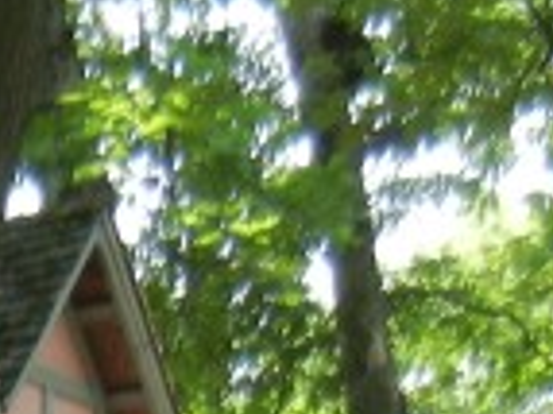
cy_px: 1405
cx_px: -688
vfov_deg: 6.2
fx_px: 3432
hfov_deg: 8.5
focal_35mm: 215
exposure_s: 1/126
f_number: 3.5
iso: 160
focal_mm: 5.4
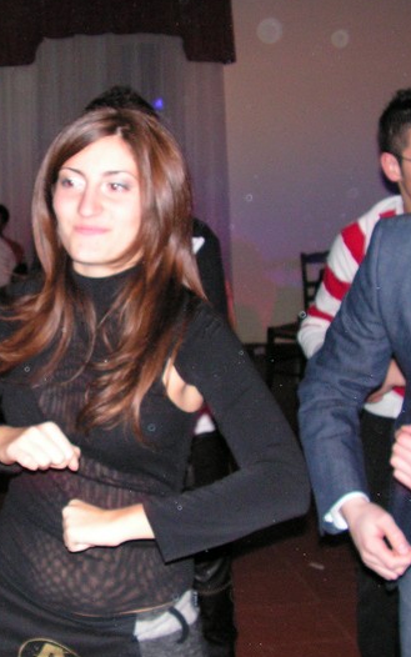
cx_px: 62
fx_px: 1039
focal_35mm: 58
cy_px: 317
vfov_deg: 35.1
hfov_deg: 22.0
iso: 200
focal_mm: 6
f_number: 3.2
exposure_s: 1/40
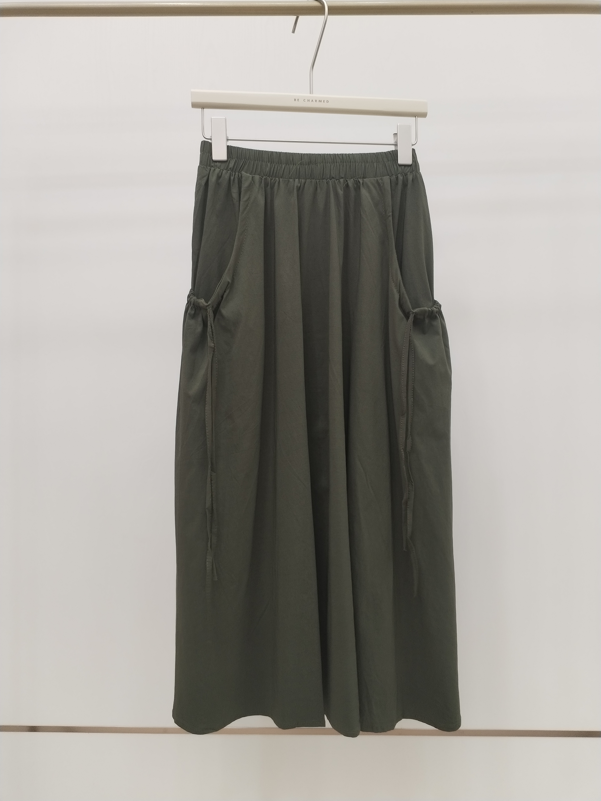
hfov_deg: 48.2
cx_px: 300
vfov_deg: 61.7
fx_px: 671
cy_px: 400
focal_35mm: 29
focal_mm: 4.75
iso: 172
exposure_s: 1/60
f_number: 1.8
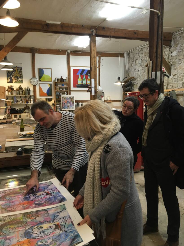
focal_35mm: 29
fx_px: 205
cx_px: 92
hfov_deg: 48.2
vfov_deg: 61.7
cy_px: 123
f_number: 2.2
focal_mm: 4.15
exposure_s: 1/33
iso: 125
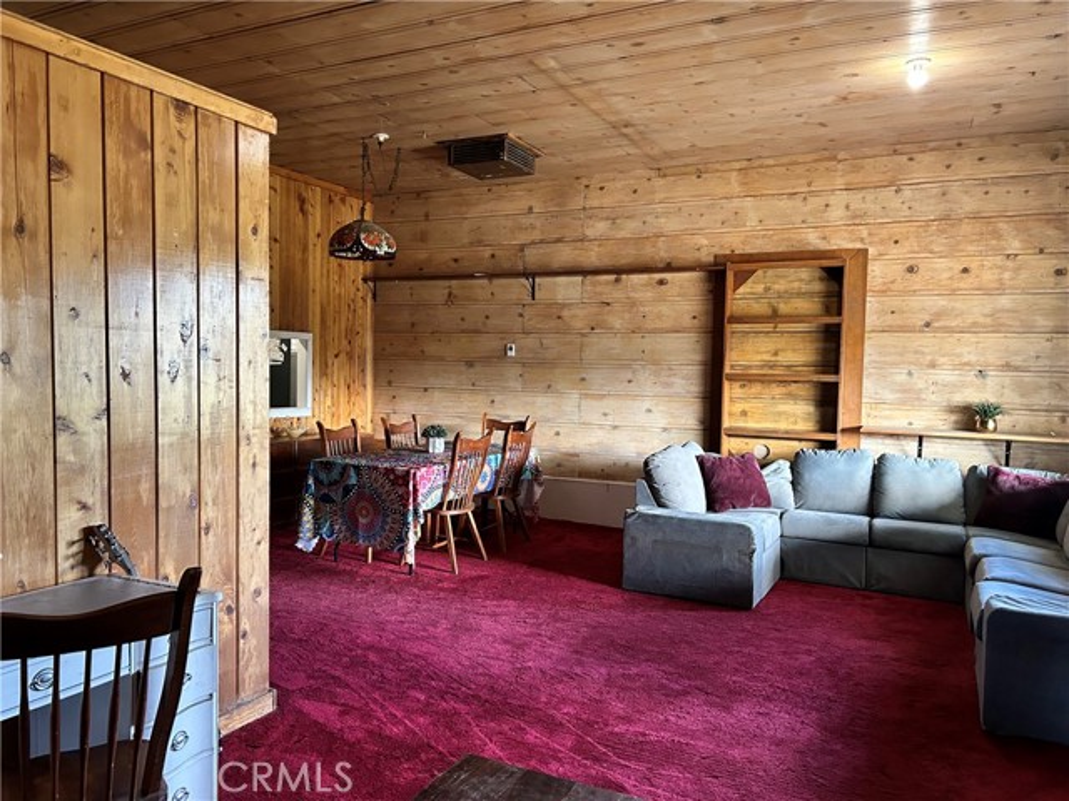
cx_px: 534
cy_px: 400
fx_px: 803
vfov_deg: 53.1
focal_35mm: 26
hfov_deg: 67.3
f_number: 1.5
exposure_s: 1/60
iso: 320
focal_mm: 5.7
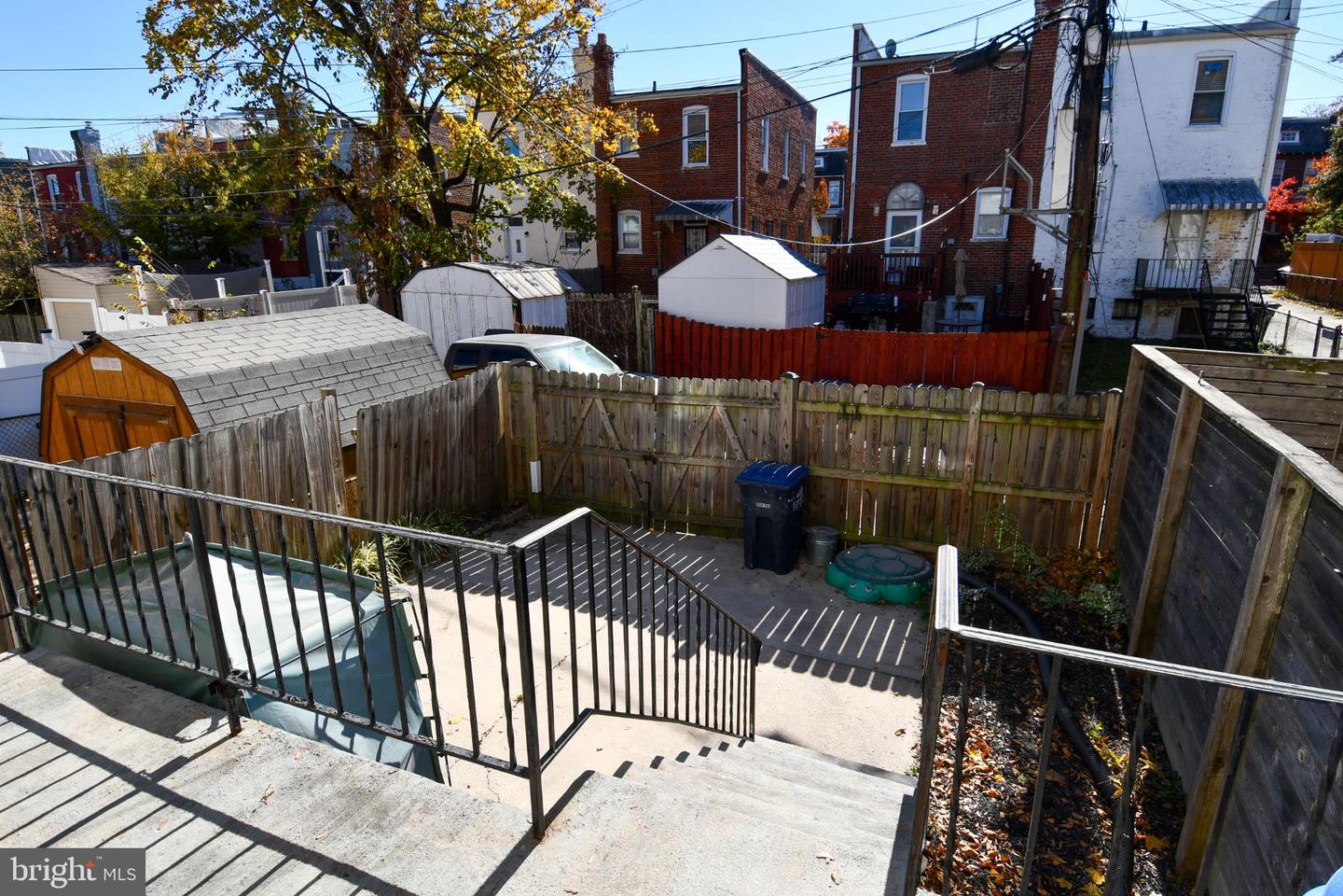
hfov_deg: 90.0
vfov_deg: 67.4
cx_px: 672
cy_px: 448
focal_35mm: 18
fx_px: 671
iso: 100
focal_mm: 12
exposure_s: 1/250
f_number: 8
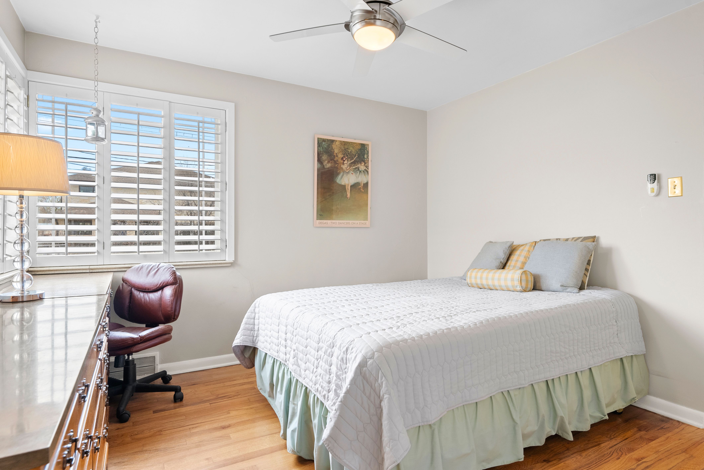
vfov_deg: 62.0
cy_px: 235
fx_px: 391
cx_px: 352
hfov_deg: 83.9
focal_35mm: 20
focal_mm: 20
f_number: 8
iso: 800
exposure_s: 1/20
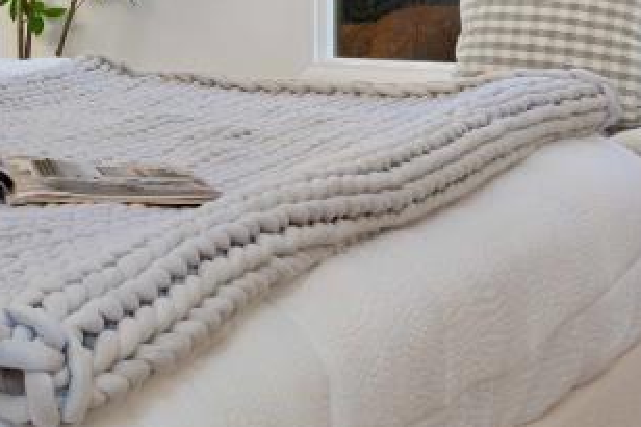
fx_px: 1388
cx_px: -377
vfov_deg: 17.1
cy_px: 0
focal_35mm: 78
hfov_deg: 21.1
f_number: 14
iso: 200
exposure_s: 1.6
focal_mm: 16
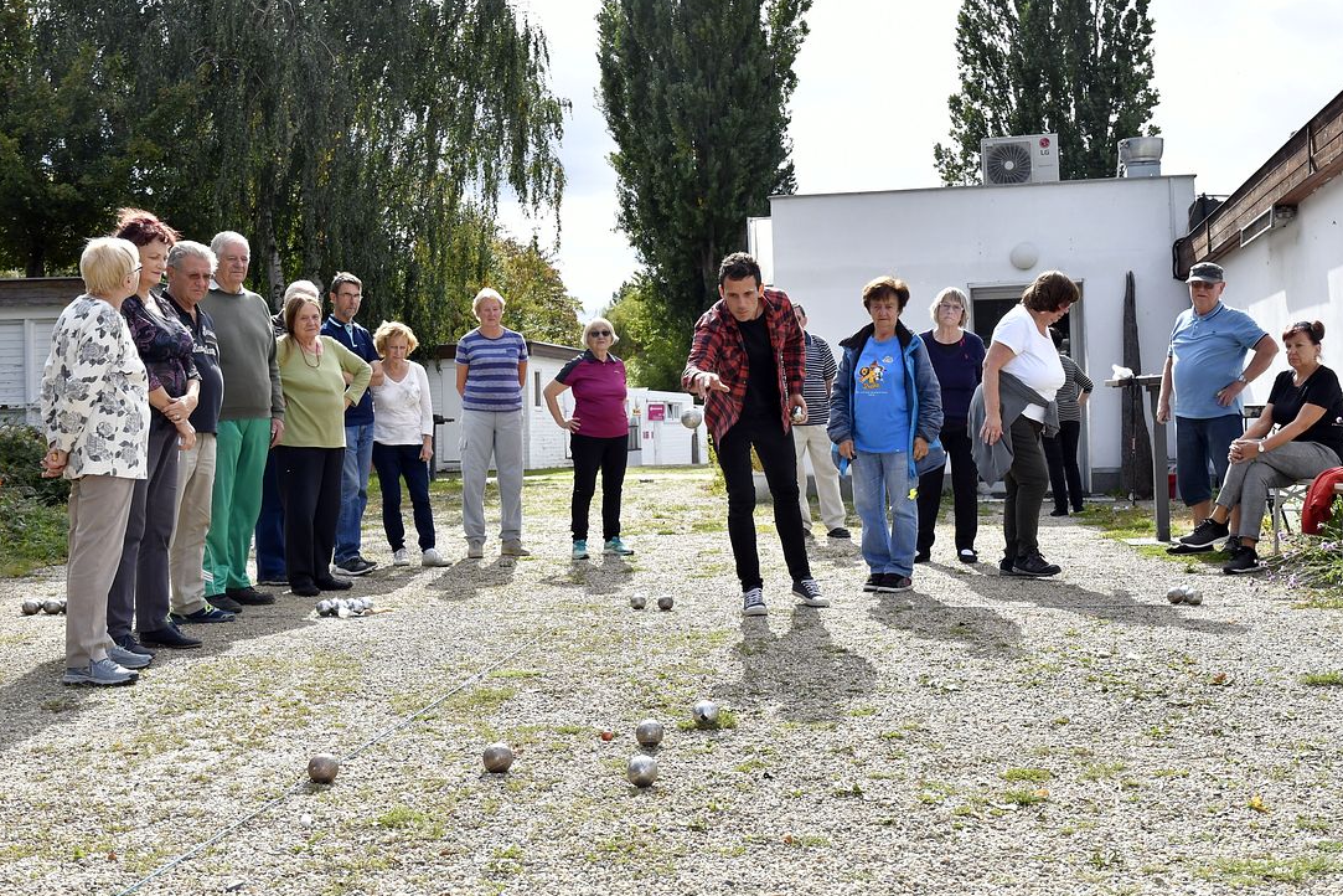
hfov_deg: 46.8
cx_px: 702
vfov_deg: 32.2
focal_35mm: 42
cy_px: 406
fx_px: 1550
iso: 800
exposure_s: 1/2000
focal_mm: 25
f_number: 6.3
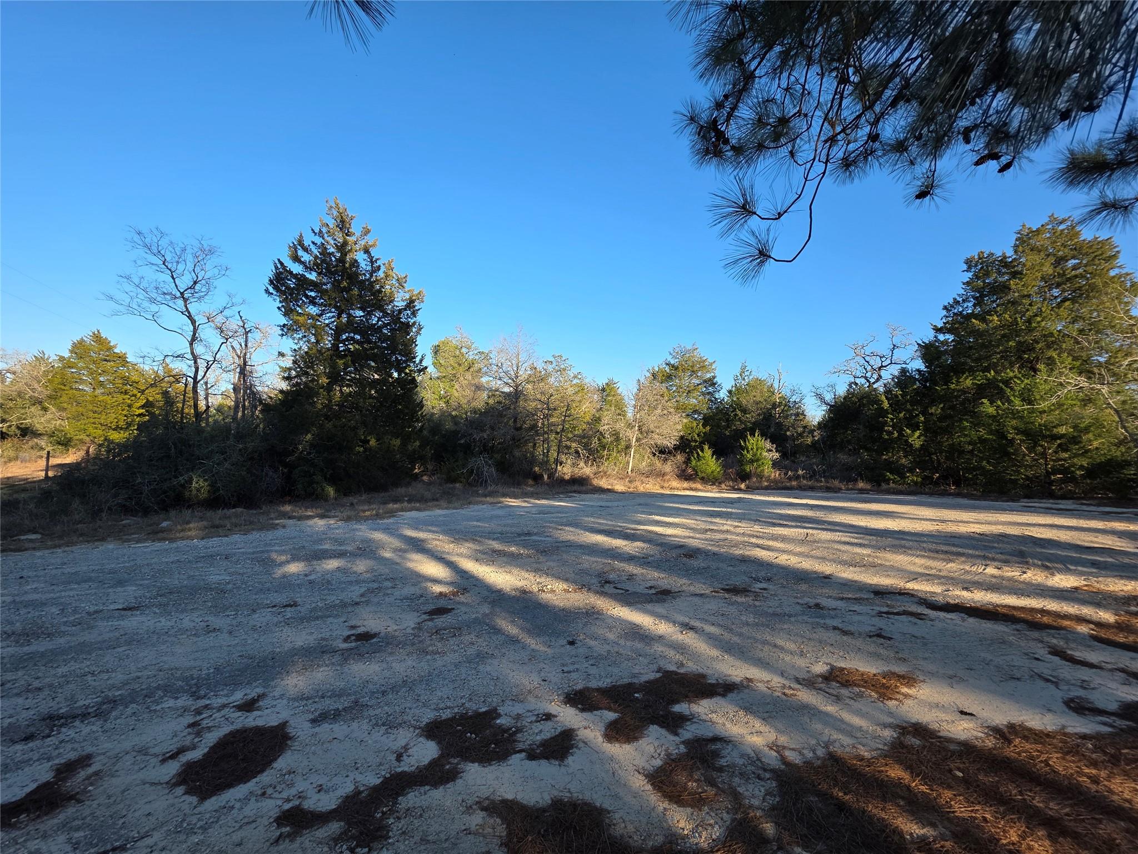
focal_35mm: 13
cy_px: 427
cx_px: 569
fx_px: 427
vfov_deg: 89.9
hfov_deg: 106.2
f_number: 1.9
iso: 40
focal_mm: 2.2
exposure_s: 1/750
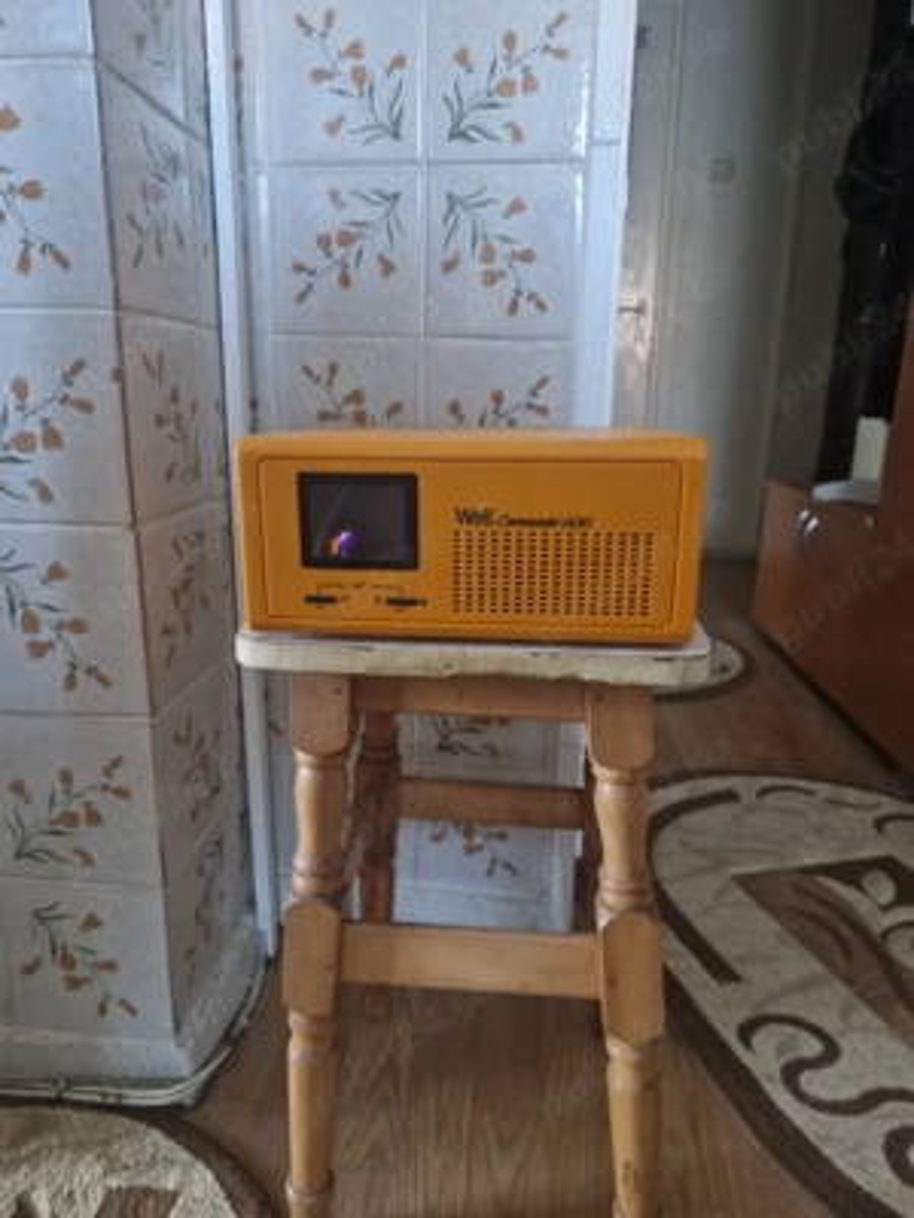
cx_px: 457
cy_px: 609
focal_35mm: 23
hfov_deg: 58.9
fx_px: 810
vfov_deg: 73.9
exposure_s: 1/25
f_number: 1.8
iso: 640
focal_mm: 5.4
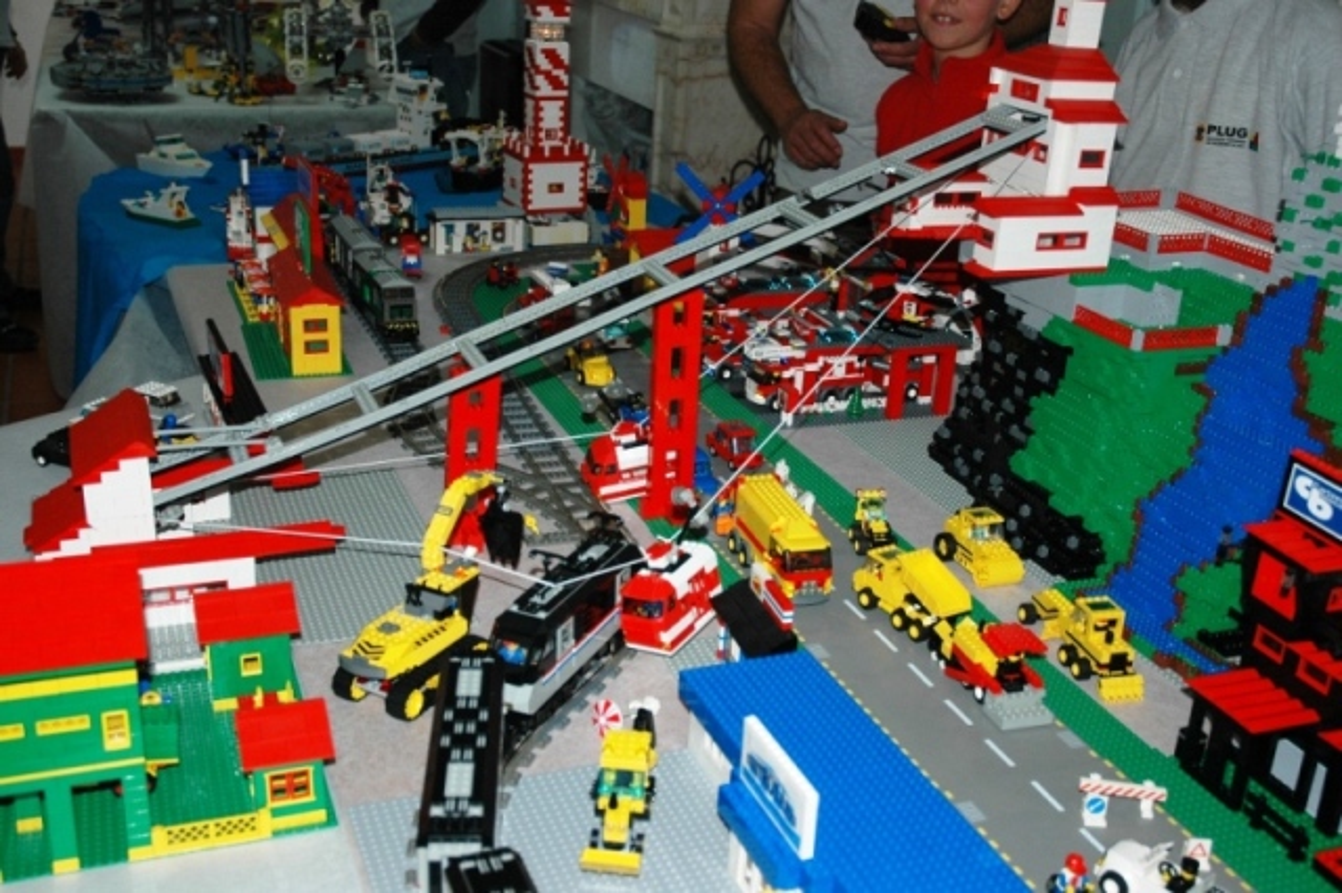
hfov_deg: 47.9
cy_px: 446
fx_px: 1509
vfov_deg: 33.0
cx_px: 671
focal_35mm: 40
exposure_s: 1/60
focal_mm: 27
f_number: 3.8
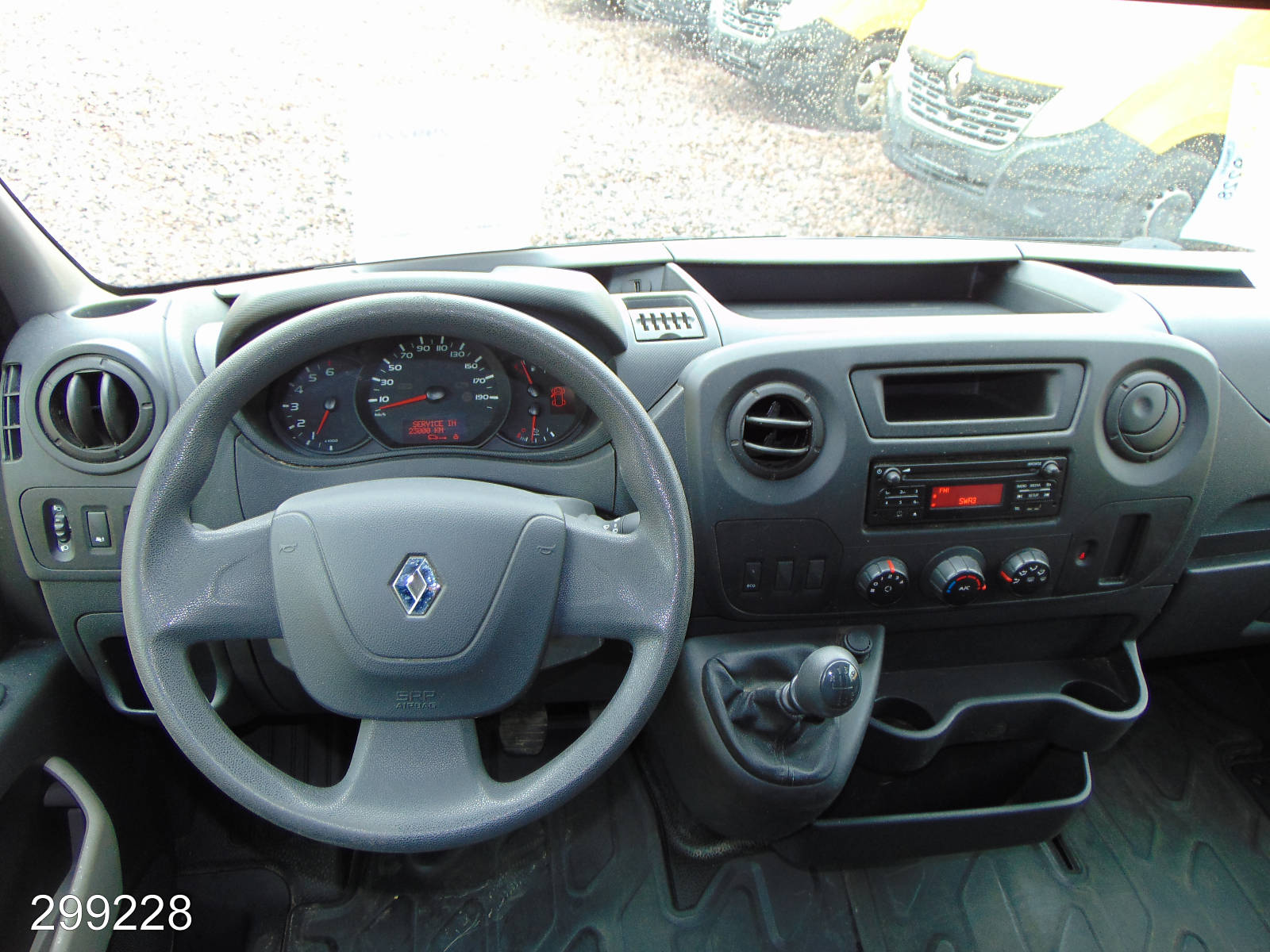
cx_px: 635
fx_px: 917
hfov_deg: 69.4
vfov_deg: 54.9
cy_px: 476
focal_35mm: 25
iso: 80
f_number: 3
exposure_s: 1/30
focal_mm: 4.5
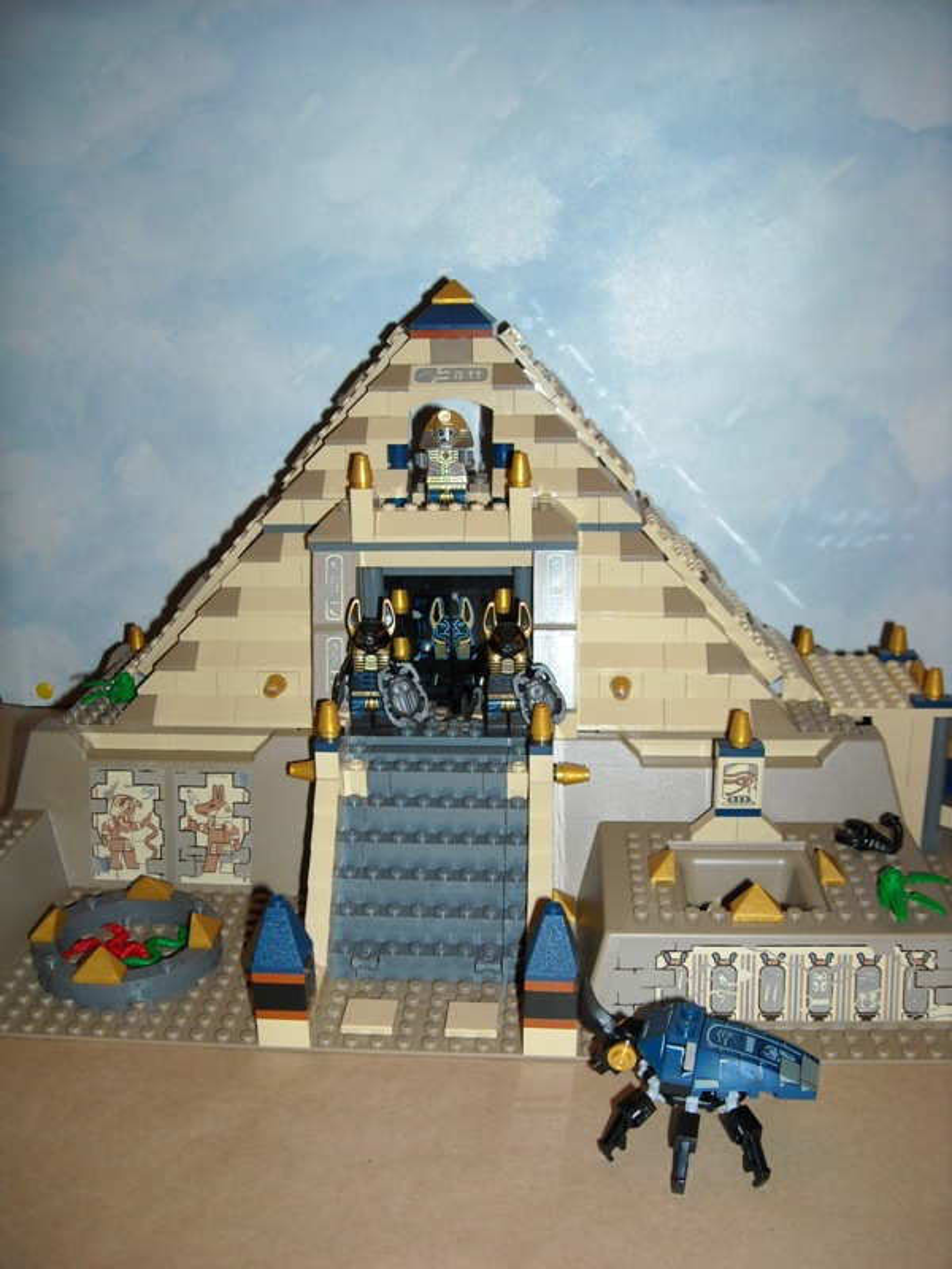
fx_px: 1283
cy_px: 634
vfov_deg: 52.6
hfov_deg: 40.7
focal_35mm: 35
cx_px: 476
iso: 200
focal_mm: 5.7
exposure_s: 1/60
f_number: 2.8
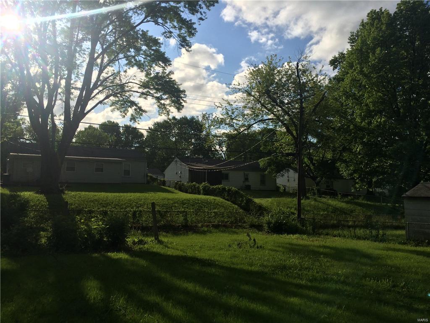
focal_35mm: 29
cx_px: 215
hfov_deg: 61.7
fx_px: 360
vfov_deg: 48.2
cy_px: 162
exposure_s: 1/4115
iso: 32
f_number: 2.2
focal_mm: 4.15
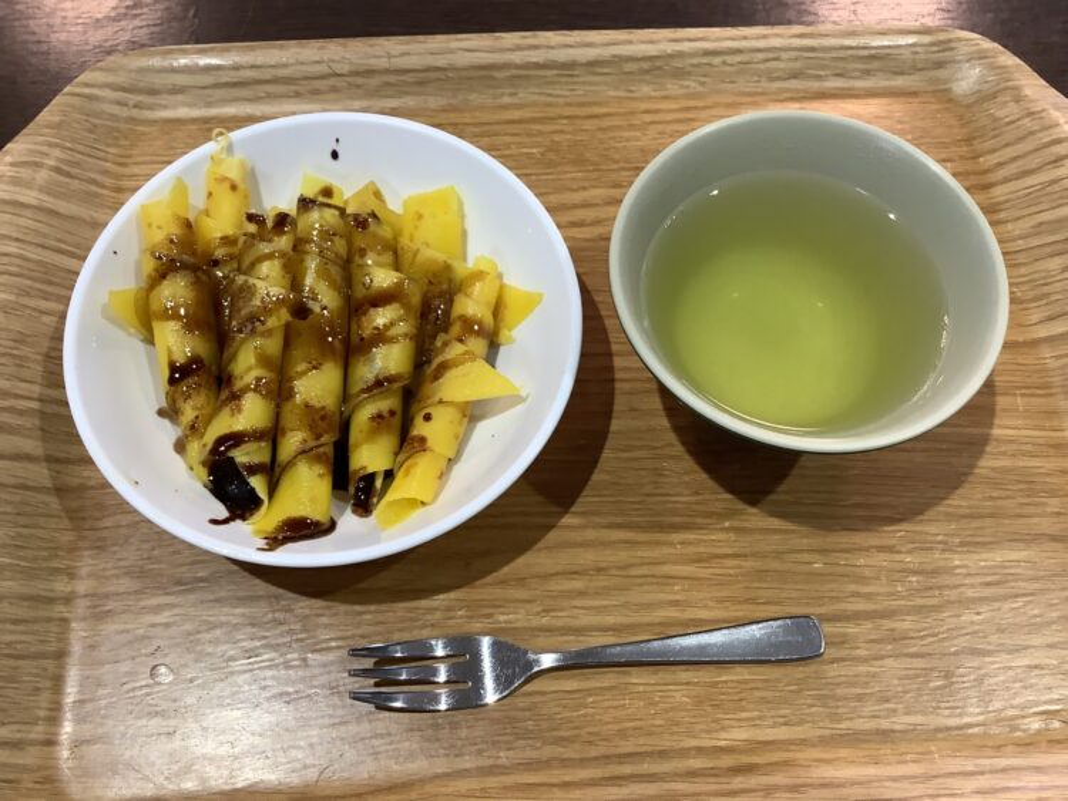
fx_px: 957
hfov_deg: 58.3
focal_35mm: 31
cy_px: 400
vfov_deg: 45.5
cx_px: 534
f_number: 2.4
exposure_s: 1/60
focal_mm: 3.3
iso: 125
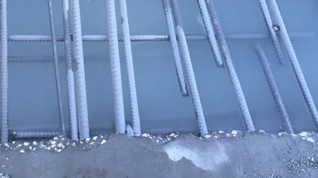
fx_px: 632
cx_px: 46
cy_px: 42
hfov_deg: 27.4
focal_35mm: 75
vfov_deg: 16.0
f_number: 2.2
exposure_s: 1/30
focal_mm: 4.15
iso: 25
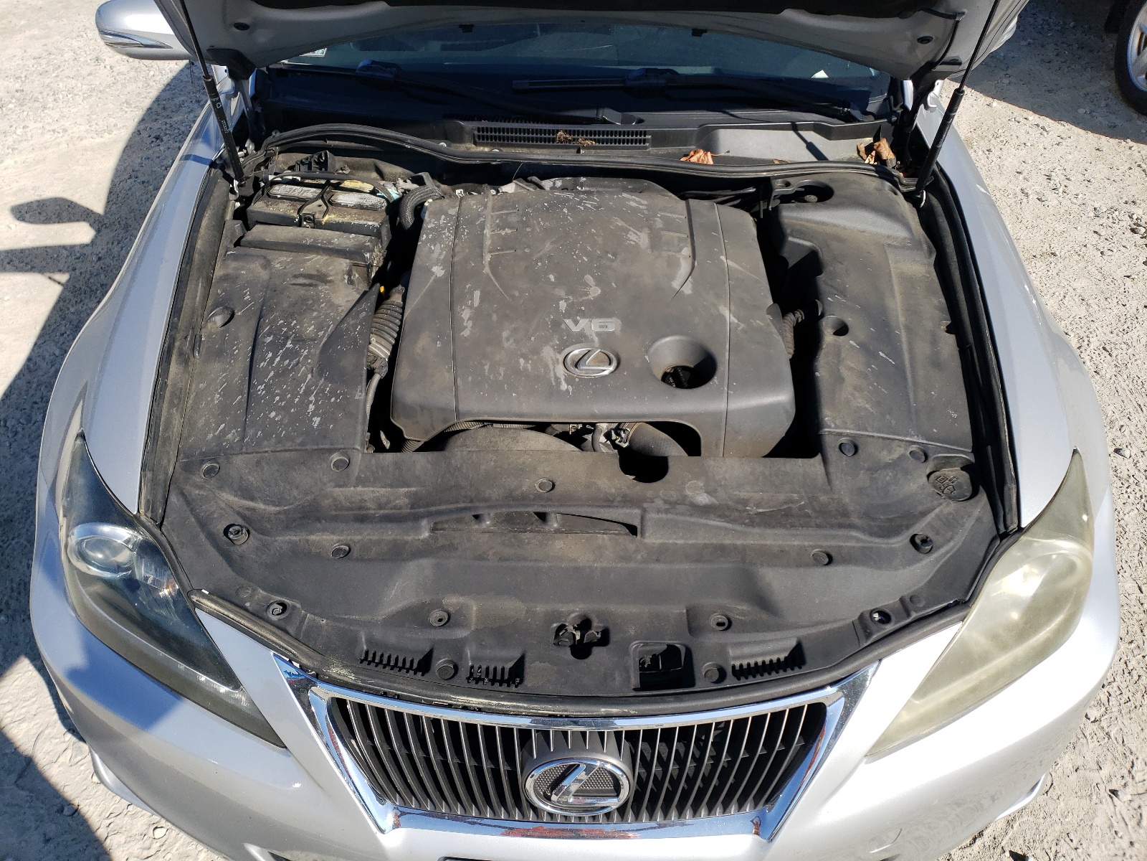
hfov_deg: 67.3
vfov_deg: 53.1
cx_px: 574
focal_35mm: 26
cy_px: 430
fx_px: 862
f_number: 1.5
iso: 50
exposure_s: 1/2500
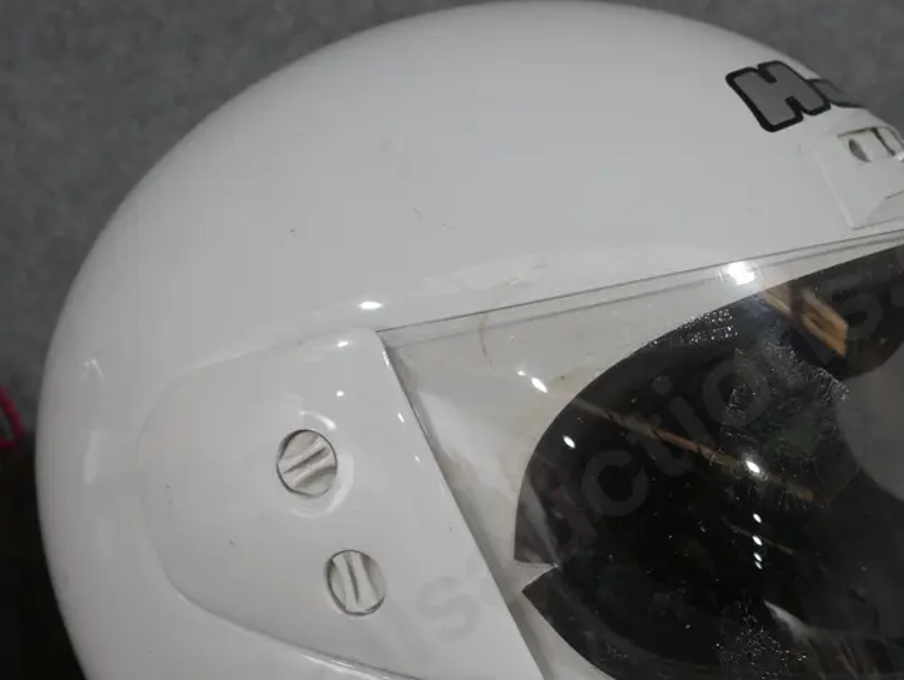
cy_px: 518
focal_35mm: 64
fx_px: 1673
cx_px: 566
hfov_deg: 30.1
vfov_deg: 22.7
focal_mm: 20
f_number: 4.5
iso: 500
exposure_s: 1/60
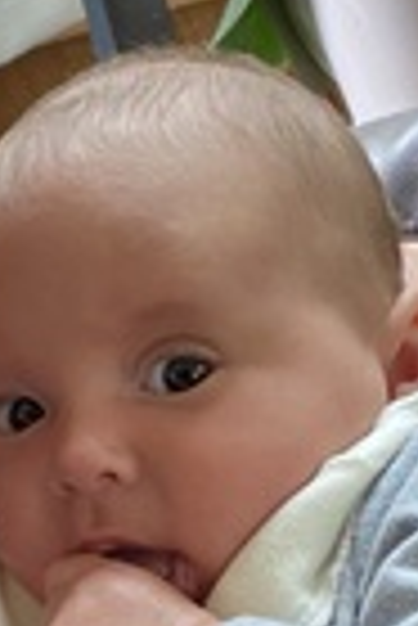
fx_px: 1946
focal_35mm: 112
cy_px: 446
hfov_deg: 11.7
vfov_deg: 18.2
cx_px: -227
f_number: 2.2
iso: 200
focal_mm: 2.71
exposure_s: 1/60
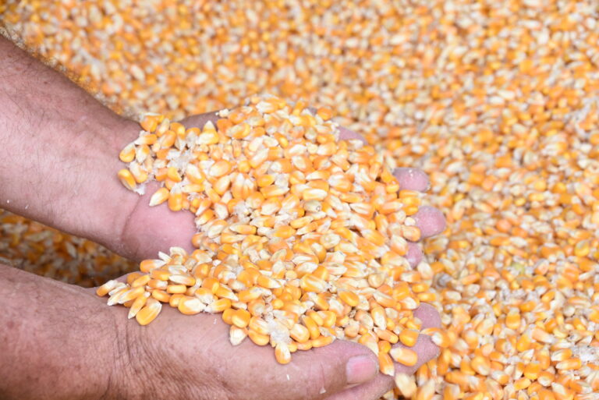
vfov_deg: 10.2
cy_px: 200
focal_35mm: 135
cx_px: 300
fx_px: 2247
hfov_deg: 15.2
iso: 800
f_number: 9
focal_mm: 90
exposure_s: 1/250
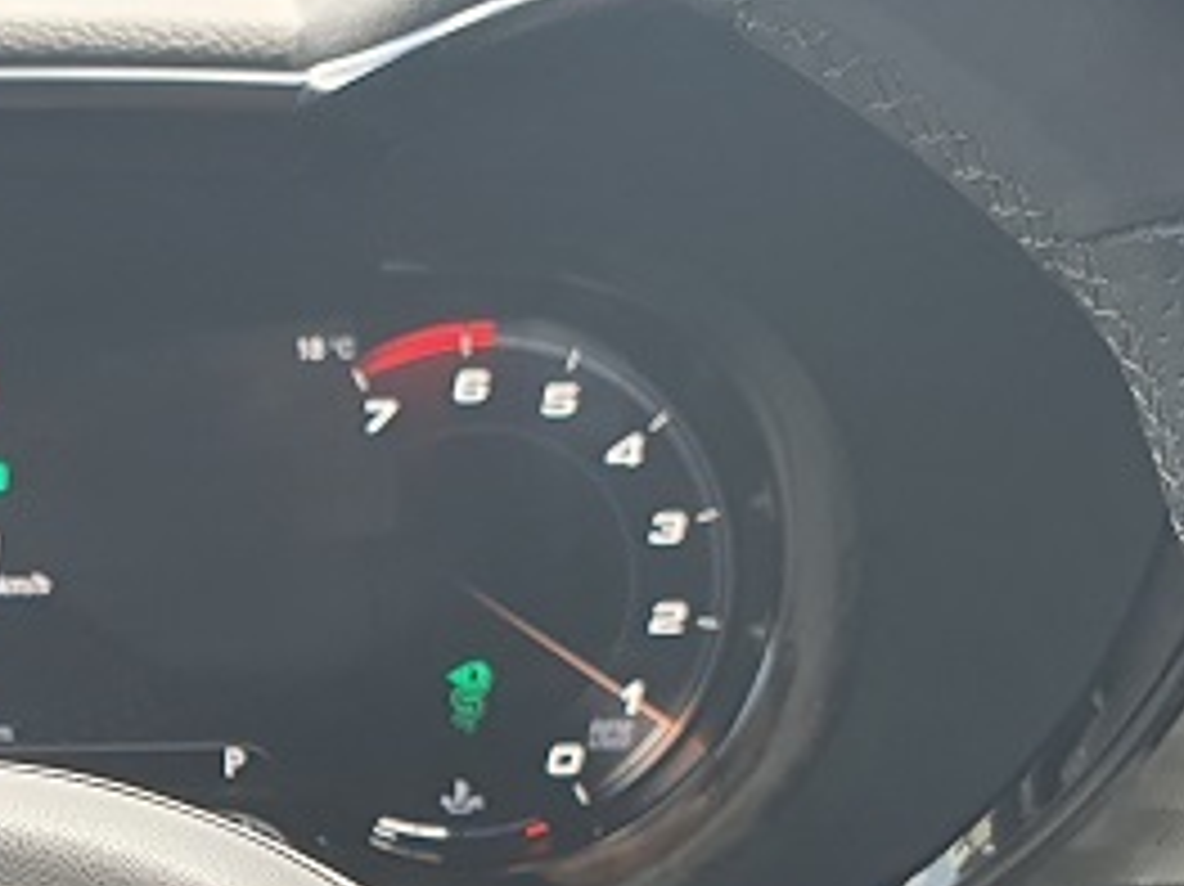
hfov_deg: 23.4
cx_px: -68
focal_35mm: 79
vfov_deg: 17.7
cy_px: 1079
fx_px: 2701
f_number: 2.4
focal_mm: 4.32
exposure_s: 1/120
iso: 64
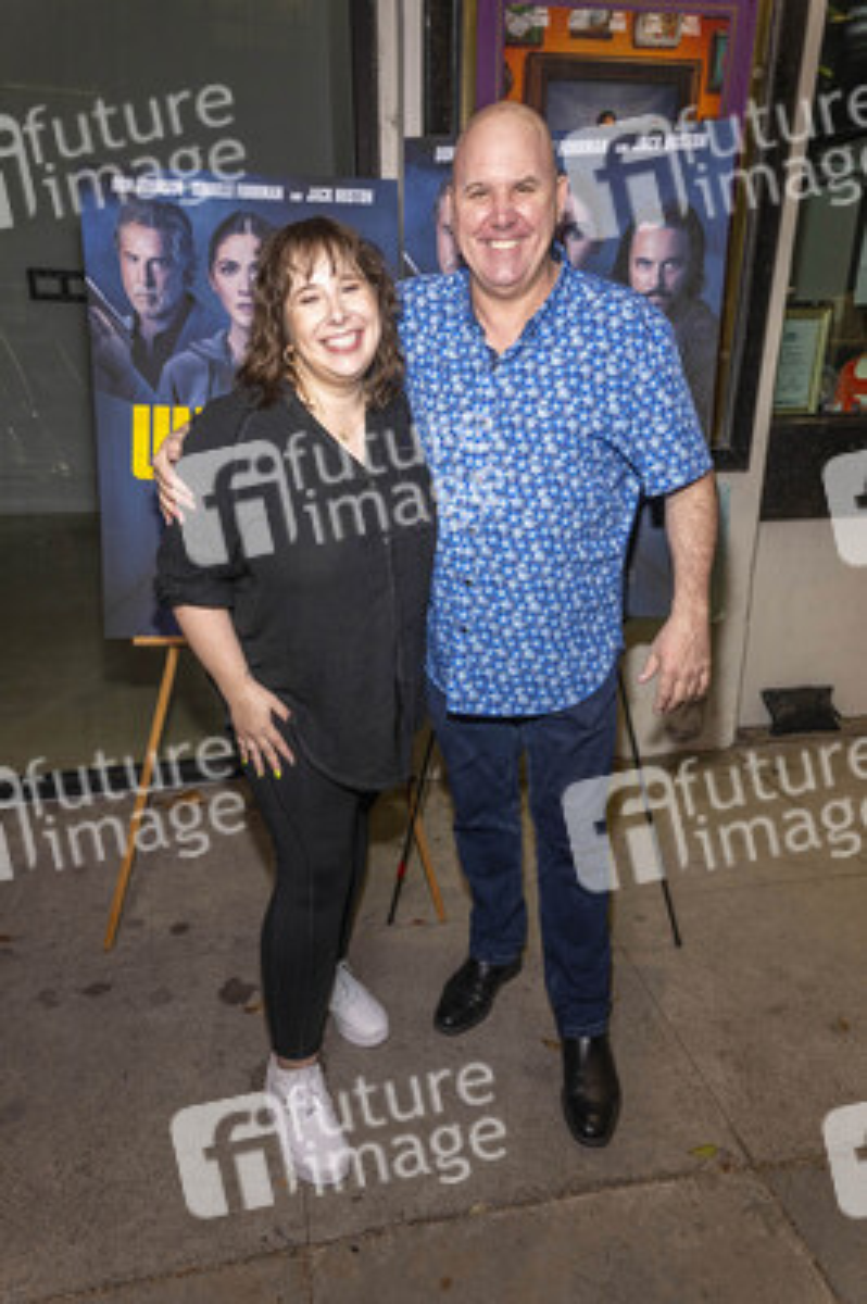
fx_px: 868
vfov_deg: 73.8
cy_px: 652
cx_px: 434
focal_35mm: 24
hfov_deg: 53.1
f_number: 5.6
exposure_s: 1/200
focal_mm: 24
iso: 800
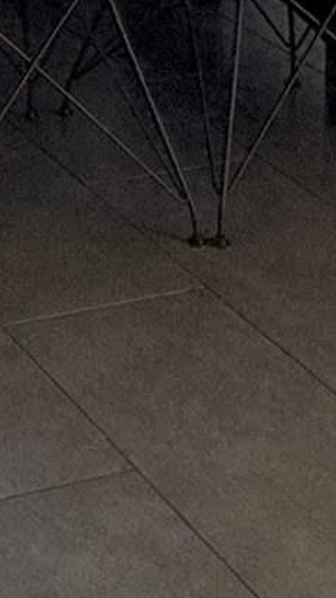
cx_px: -329
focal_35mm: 113
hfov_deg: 10.0
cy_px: -598
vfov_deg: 15.3
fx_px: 1792
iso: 64
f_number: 2.2
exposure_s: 1/502
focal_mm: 2.22
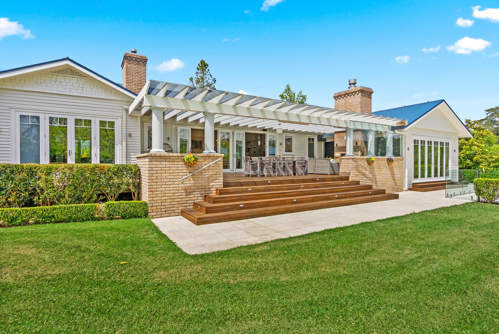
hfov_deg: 88.7
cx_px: 250
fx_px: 255
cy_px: 167
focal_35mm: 18
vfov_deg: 66.3
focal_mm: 18.4
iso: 640
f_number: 9
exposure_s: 1/2000
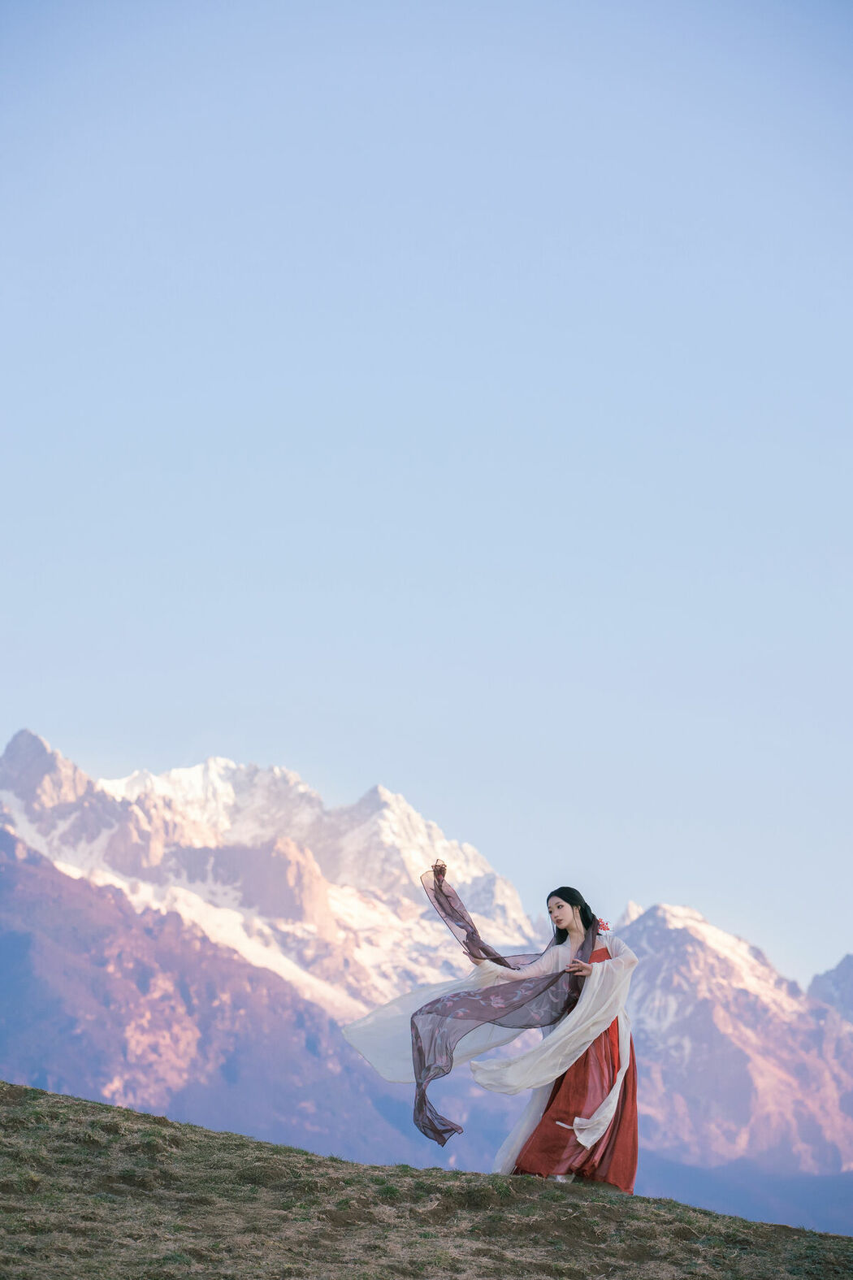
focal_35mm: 130
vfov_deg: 15.8
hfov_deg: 10.5
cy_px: 640
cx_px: 426
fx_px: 4620
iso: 1000
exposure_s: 1/500
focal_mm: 130
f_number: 5
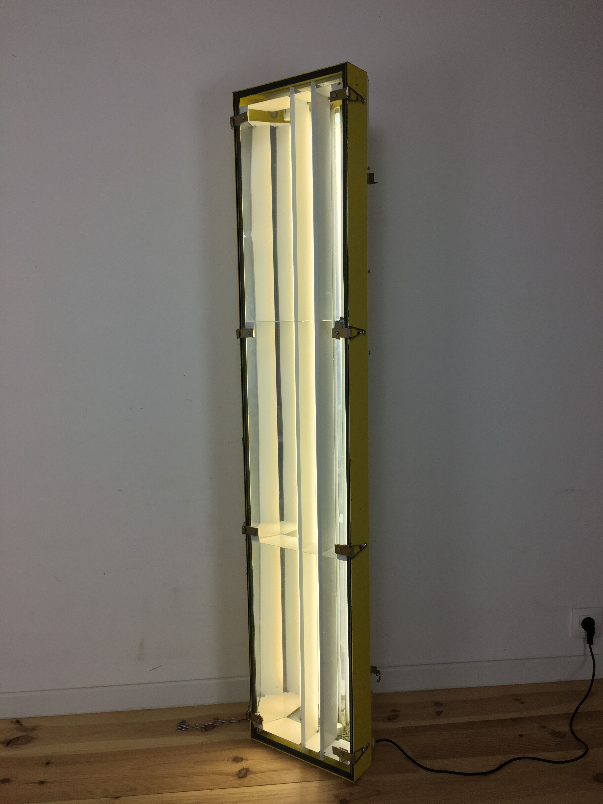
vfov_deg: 61.7
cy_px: 402
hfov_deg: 48.2
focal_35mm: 29
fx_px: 674
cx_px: 302
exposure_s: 1/100
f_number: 2.2
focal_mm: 4.15
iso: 32
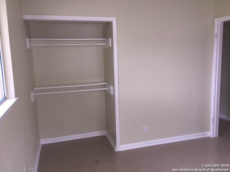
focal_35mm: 29
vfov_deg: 48.2
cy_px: 86
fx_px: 193
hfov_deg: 61.7
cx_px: 115
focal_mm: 4.15
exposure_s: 1/30
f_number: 2.2
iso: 64
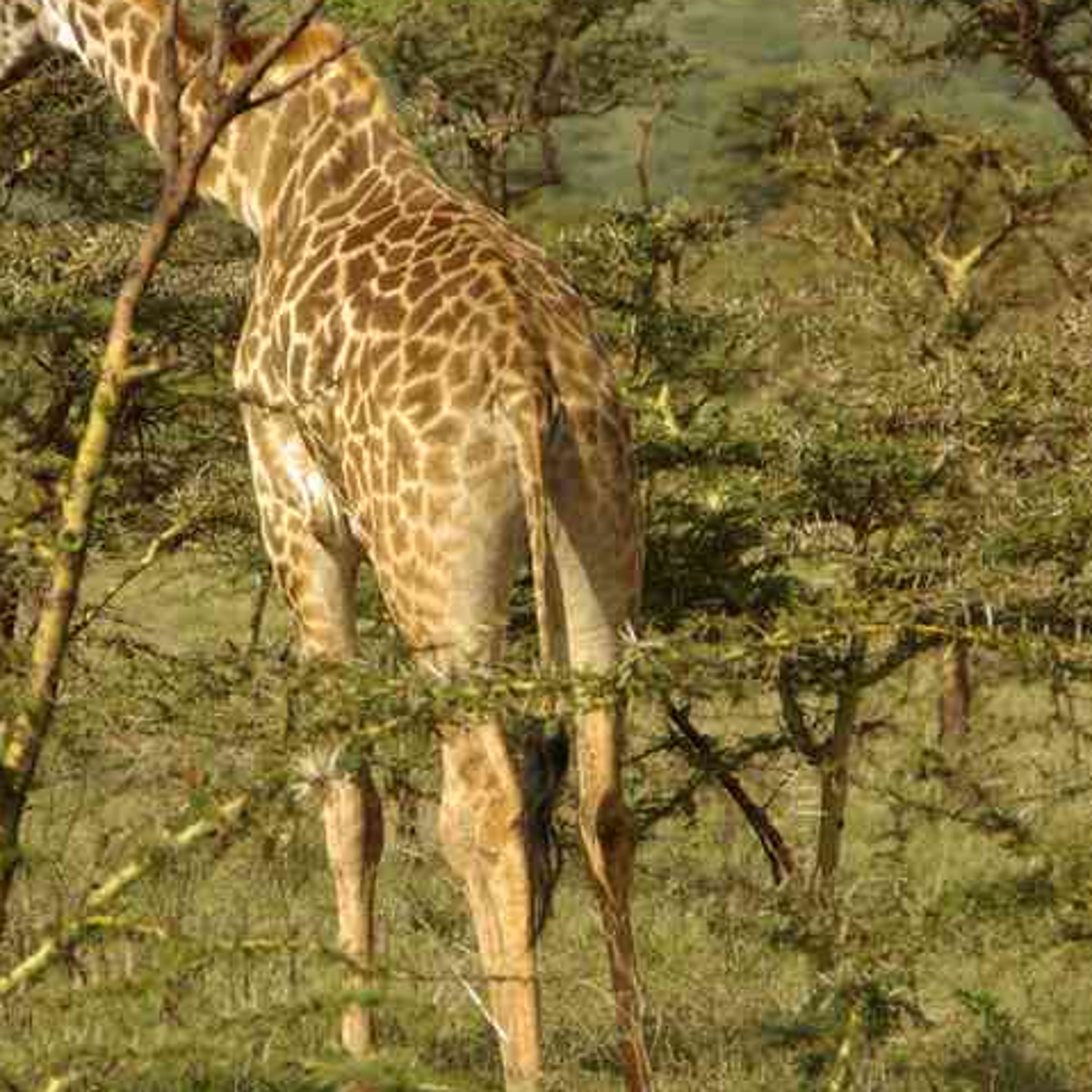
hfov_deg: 4.6
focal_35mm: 380
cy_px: 417
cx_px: 463
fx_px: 13562
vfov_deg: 4.6
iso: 100
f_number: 6.7
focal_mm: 142.5
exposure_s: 1/250
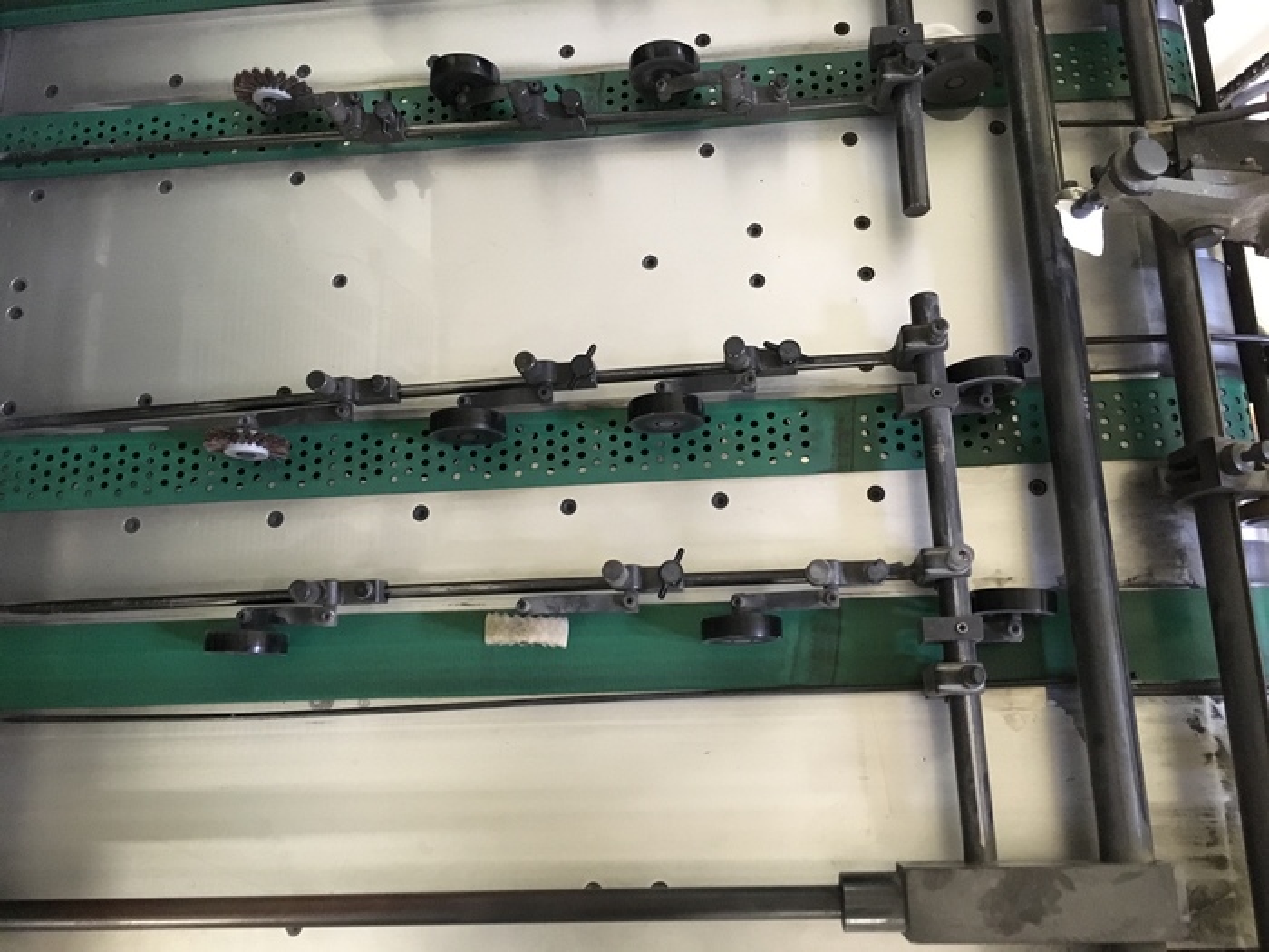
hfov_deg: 61.7
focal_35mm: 29
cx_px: 634
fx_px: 1063
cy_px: 476
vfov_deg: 48.2
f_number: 2.2
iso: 320
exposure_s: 1/15
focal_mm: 4.15
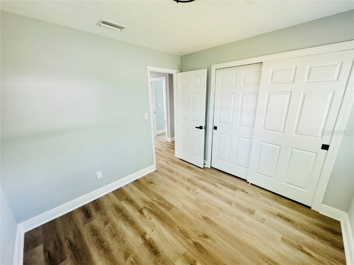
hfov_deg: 102.1
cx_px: 177
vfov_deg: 85.7
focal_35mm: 14
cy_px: 132
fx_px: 143
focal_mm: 2.22
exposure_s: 1/60
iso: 400
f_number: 2.2
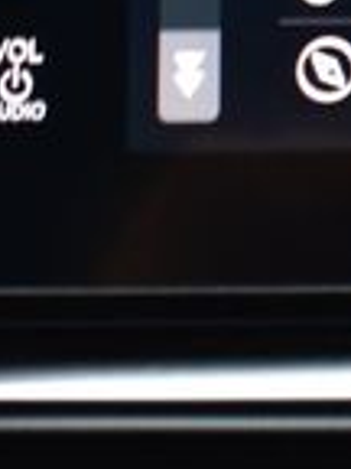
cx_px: 764
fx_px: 2420
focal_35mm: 179
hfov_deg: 7.8
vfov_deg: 10.9
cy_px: -72
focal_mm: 28
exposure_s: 1/15
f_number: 6.3
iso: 400
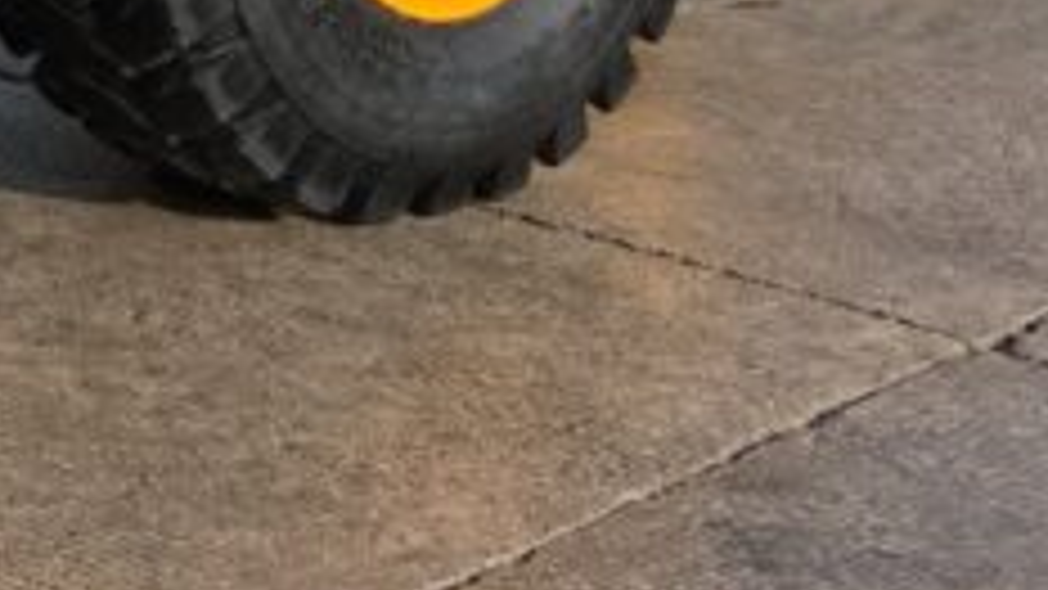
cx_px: -630
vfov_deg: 8.3
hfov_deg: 14.2
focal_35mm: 139
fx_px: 3862
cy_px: -622
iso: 16
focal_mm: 3
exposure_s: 1/1168
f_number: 1.8
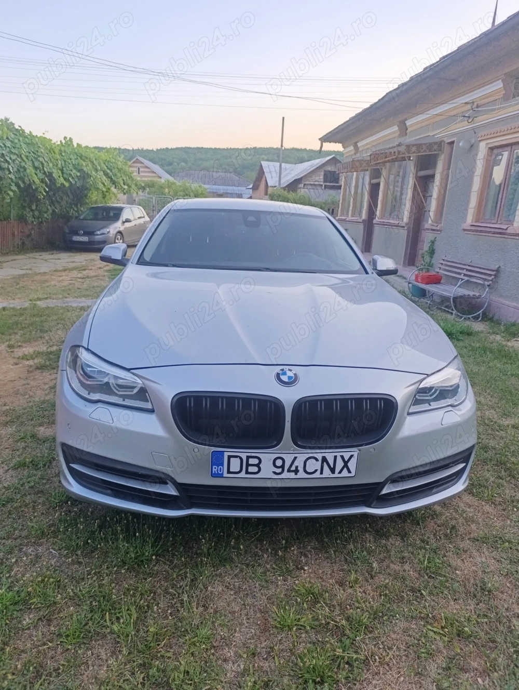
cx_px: 260
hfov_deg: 59.0
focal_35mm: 23
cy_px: 345
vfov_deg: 73.8
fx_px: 459
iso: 125
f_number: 1.6
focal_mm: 6.14
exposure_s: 1/100
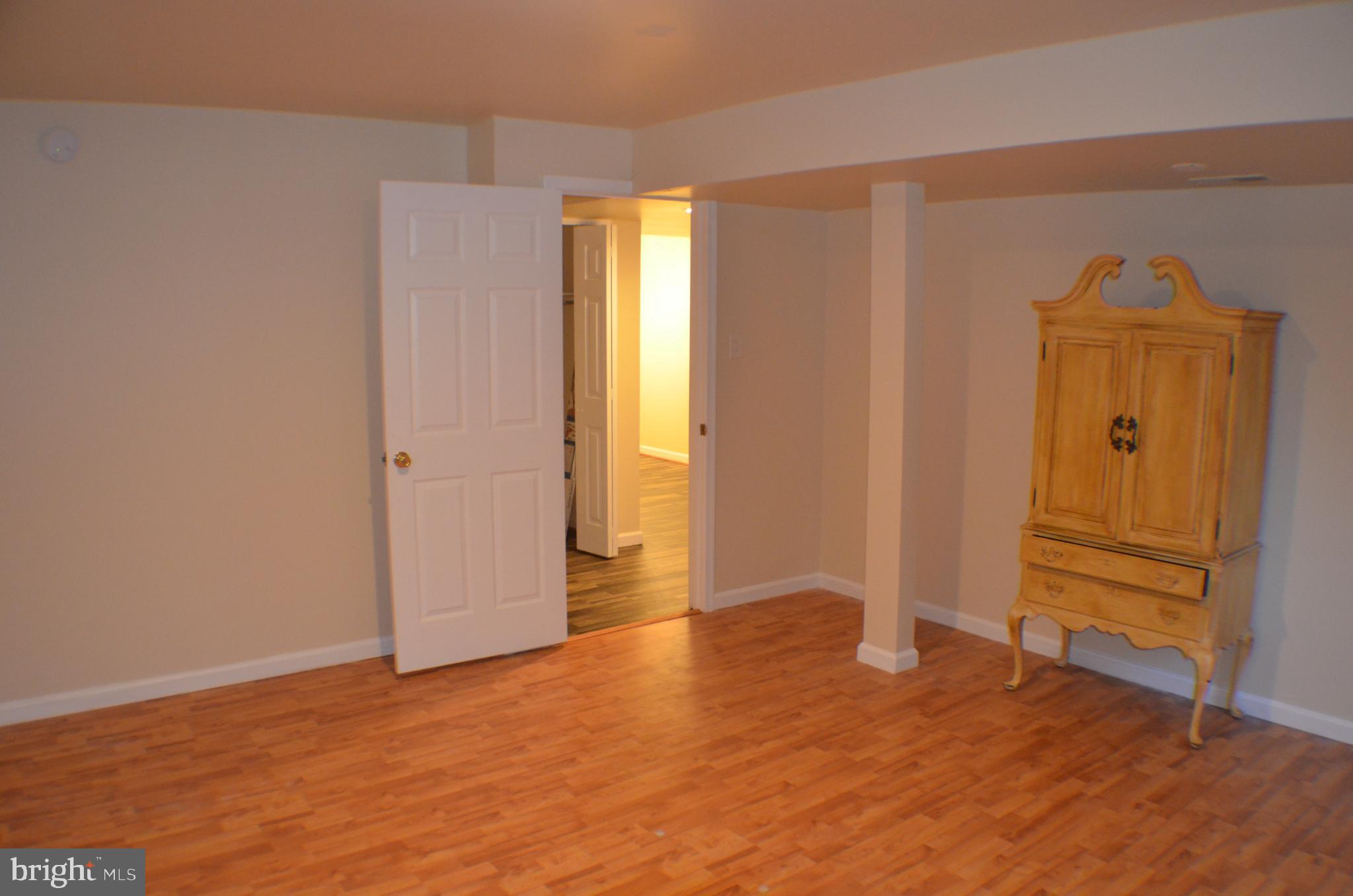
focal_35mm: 33
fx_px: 1238
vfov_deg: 39.8
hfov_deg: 57.3
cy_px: 448
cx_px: 676
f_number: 3.5
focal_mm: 22
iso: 1400
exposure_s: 1/60
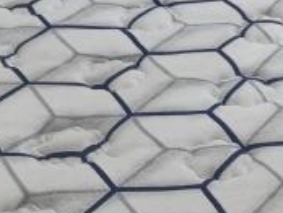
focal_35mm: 124
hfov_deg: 14.4
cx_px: 473
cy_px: 177
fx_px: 1015
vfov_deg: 11.9
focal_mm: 5.58
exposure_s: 1/50
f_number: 1.8
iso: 500
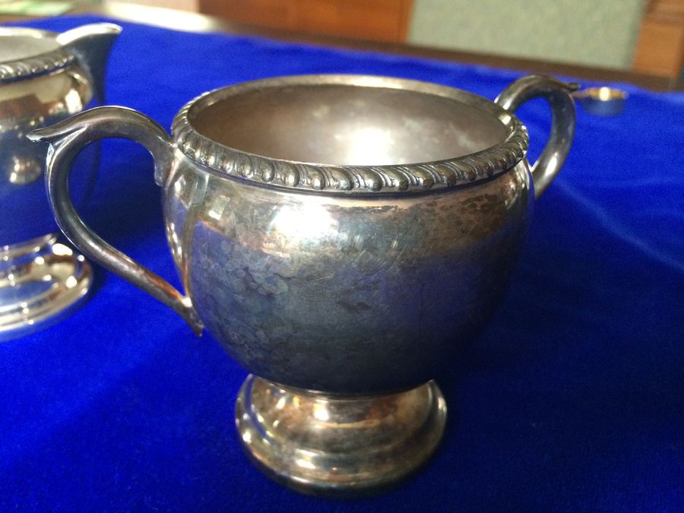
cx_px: 342
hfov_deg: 60.0
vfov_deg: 46.8
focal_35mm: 30
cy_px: 256
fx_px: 593
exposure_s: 1/30
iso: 250
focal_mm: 4.12
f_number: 2.2
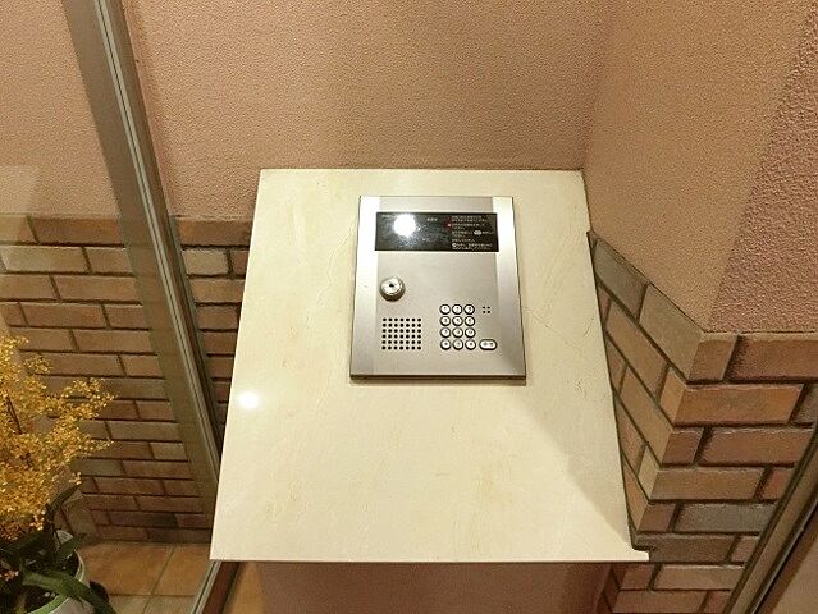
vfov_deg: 68.7
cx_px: 409
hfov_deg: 84.6
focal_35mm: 19
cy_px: 307
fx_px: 449
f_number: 2.7
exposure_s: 1/30
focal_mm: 4.06
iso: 800
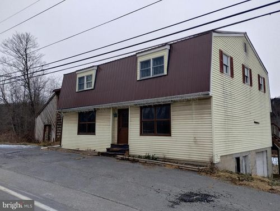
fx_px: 227
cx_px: 140
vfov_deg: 49.8
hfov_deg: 63.4
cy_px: 106
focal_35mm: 28
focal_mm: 4.27
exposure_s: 1/120
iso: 100
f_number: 1.8
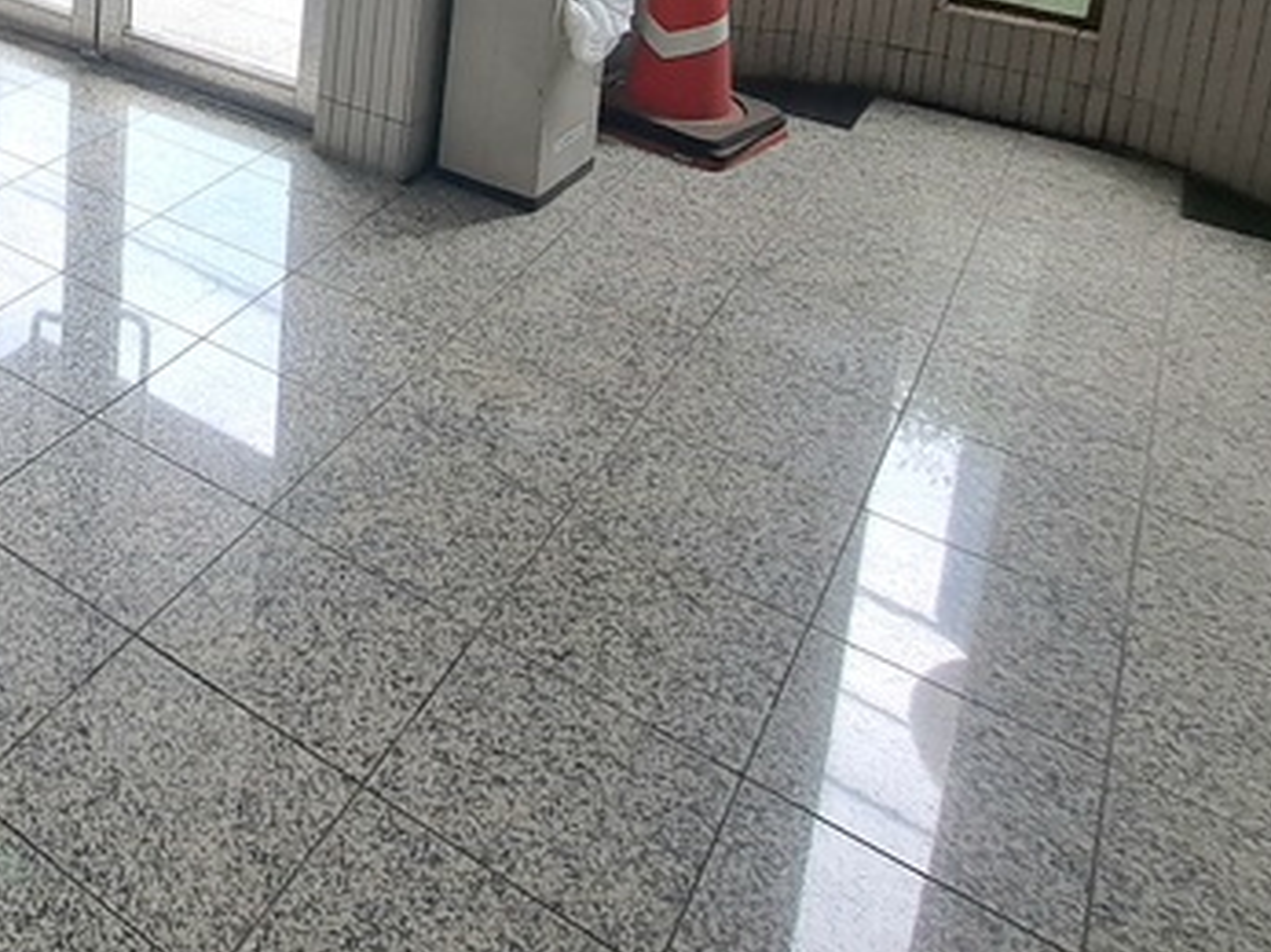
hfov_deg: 43.3
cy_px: -238
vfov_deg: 31.8
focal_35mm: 36
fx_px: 1321
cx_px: -26
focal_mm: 1.74
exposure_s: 1/50
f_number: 2.2
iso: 50
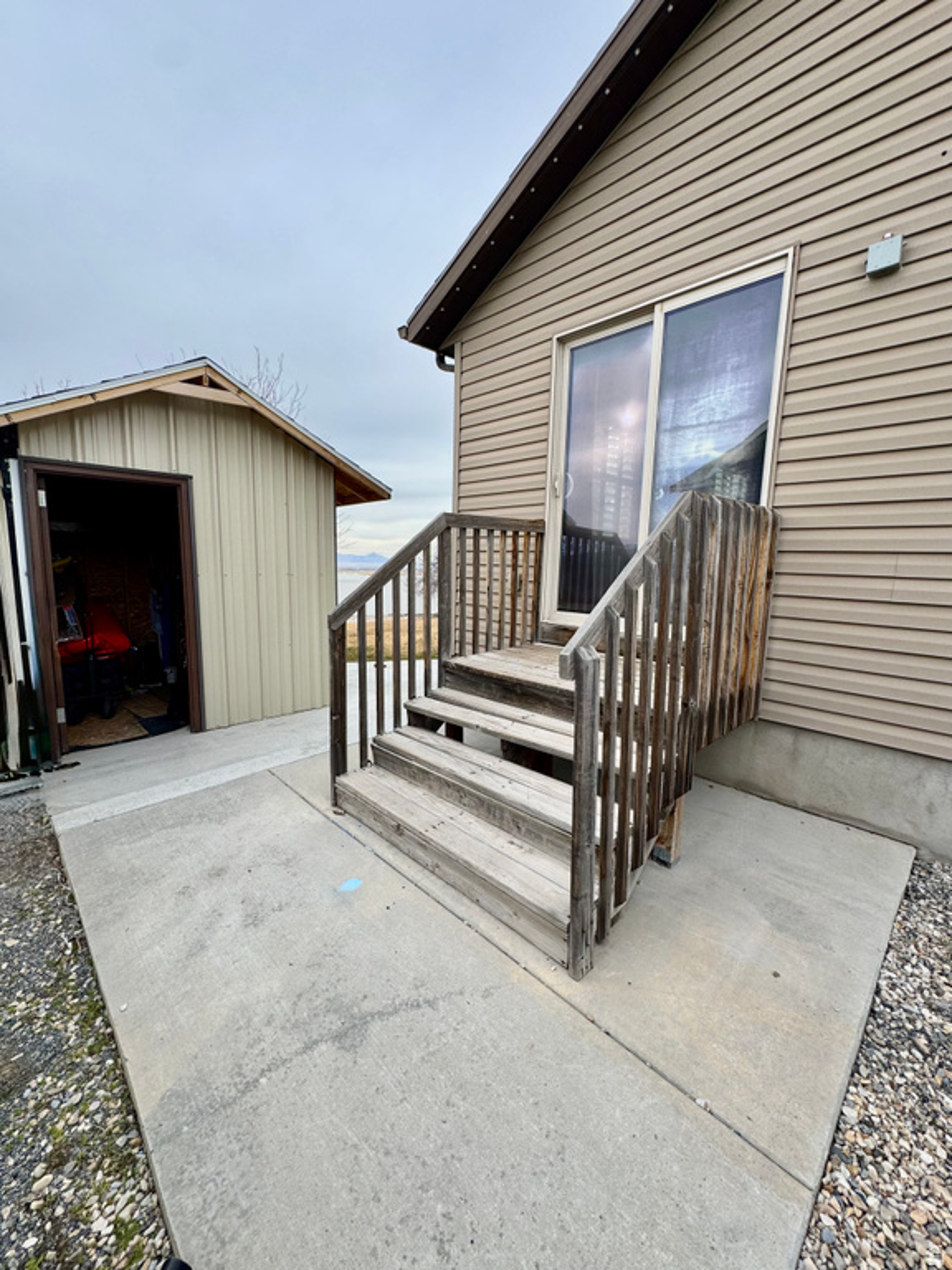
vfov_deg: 102.1
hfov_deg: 85.7
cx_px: 476
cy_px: 635
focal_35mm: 14
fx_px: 513
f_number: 2.2
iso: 40
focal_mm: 2.22
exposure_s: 1/329
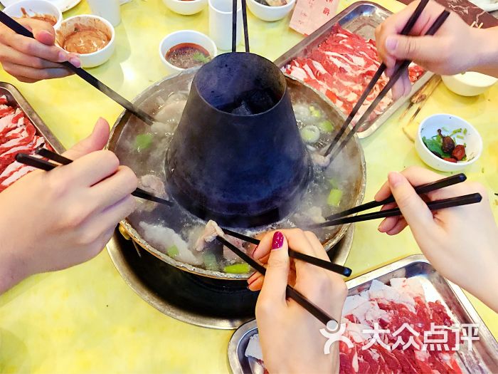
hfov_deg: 61.7
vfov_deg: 48.2
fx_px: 417
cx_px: 249
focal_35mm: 29
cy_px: 187
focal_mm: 4.15
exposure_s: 1/17
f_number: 2.2
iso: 100
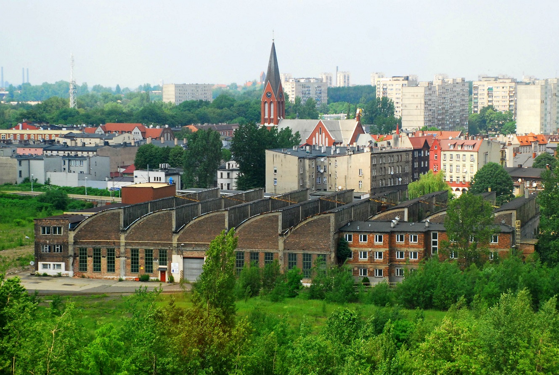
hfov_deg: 19.4
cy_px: 188
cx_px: 280
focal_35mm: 105
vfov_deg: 13.1
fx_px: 1633
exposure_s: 1/2000
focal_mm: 70
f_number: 4.5
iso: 640
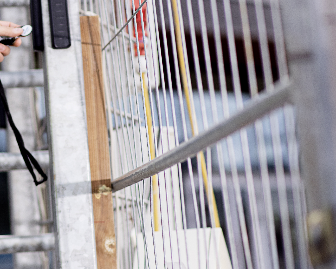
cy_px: 87
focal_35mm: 193
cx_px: -30
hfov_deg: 9.9
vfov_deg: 8.0
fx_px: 1919
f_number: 2.5
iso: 100
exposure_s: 1/200
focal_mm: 85
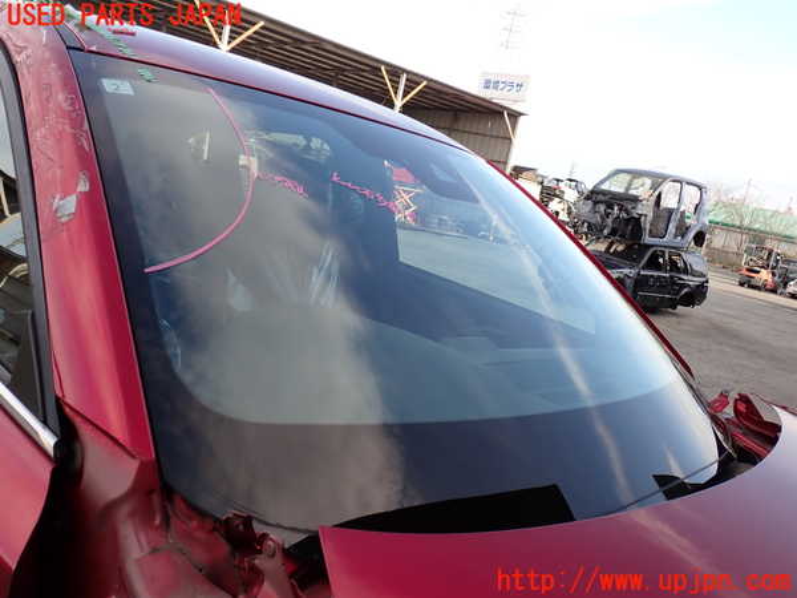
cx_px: 398
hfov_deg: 56.8
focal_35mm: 32
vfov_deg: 44.2
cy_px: 299
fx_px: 737
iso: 100
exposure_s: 1/250
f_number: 3.2
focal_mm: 5.79
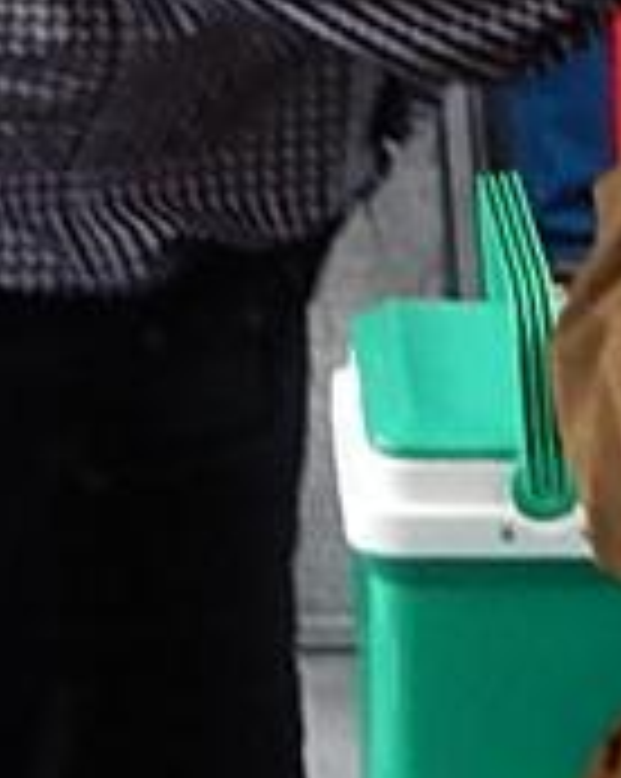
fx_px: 5823
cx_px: -86
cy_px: -872
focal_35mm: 253
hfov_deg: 6.1
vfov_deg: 7.3
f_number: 3.6
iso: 125
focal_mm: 5.1
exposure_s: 1/40
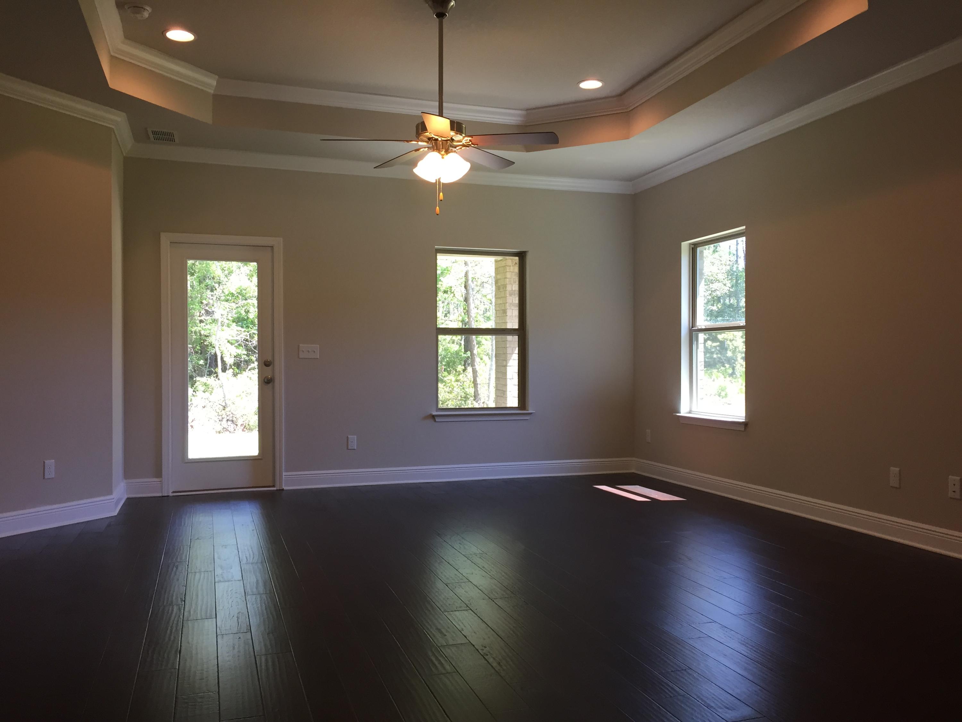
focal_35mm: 29
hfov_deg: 61.7
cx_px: 481
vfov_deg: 48.2
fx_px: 806
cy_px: 361
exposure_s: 1/40
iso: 32
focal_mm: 4.15
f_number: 2.2
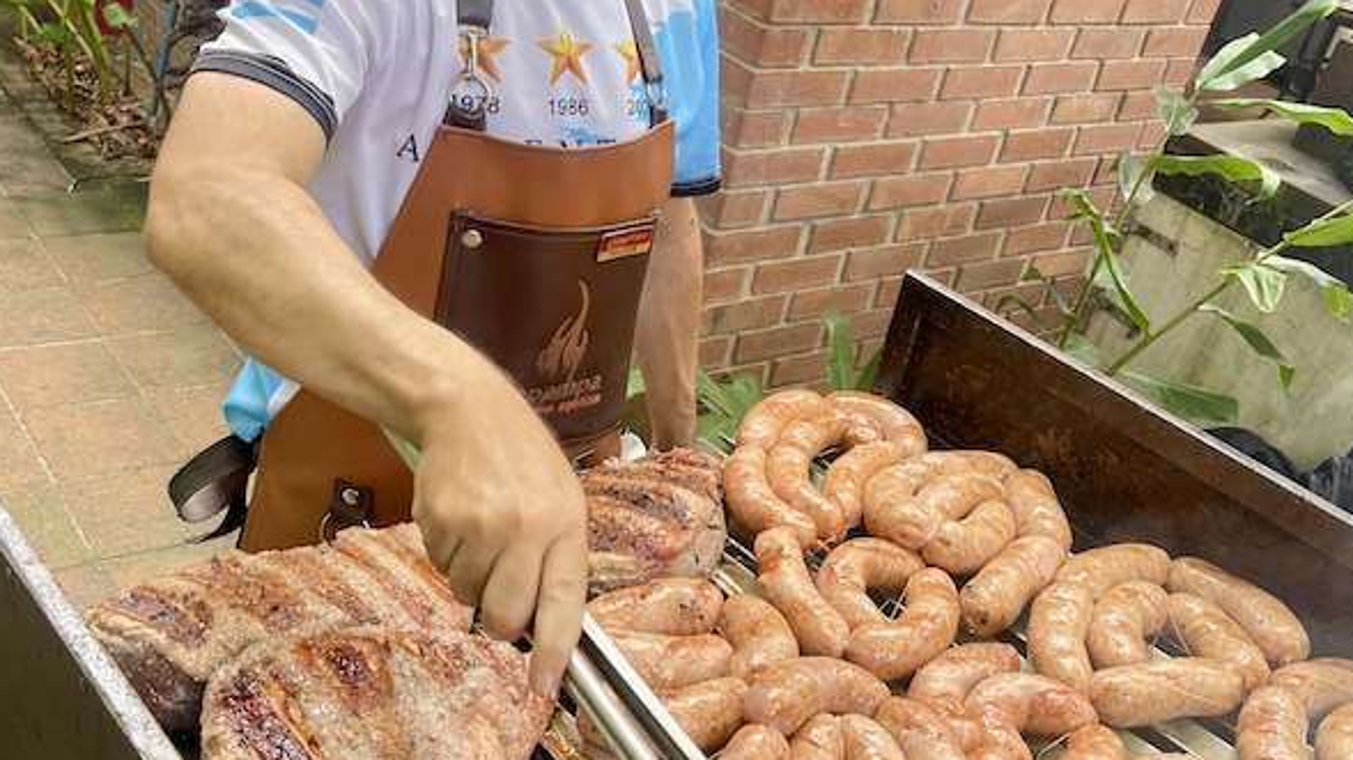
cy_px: 365
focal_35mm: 37
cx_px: 680
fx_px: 1327
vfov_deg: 32.0
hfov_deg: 54.0
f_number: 1.6
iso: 40
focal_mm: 5.1
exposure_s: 1/121
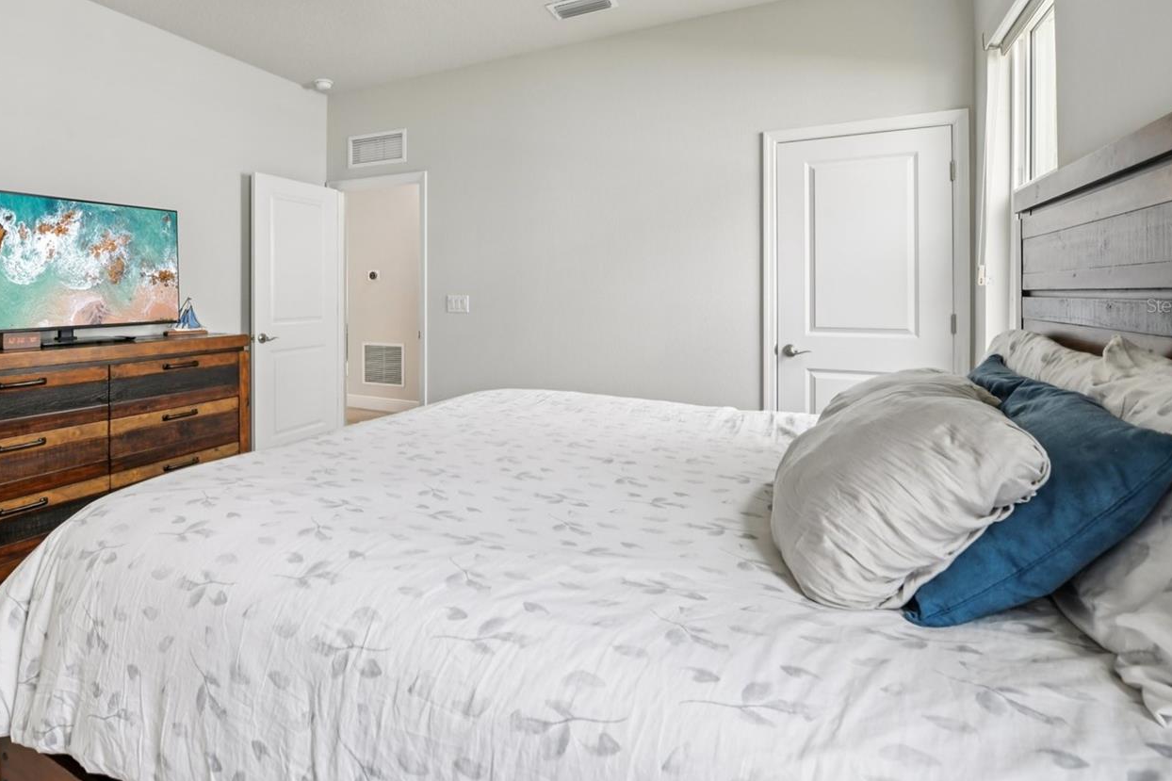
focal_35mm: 18
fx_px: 586
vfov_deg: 66.6
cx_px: 477
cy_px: 305
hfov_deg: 89.0
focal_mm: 14
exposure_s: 1/20
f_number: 8
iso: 400
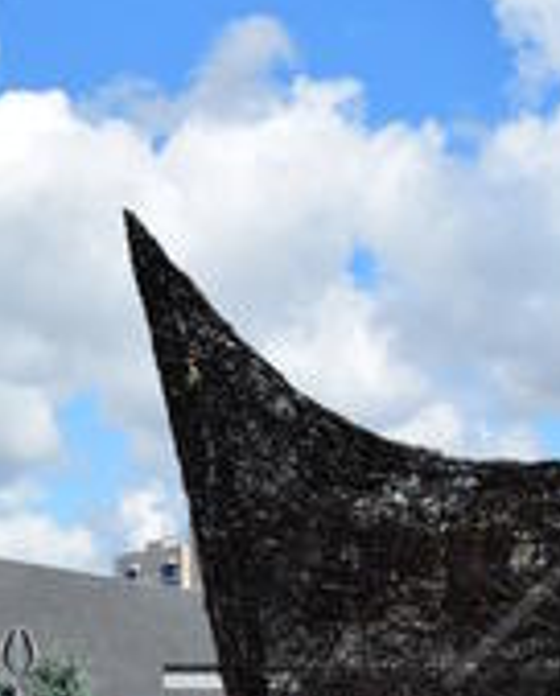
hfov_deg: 11.5
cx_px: 229
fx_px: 2787
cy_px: 902
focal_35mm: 135
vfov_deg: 13.7
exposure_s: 1/250
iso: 100
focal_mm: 28
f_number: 9
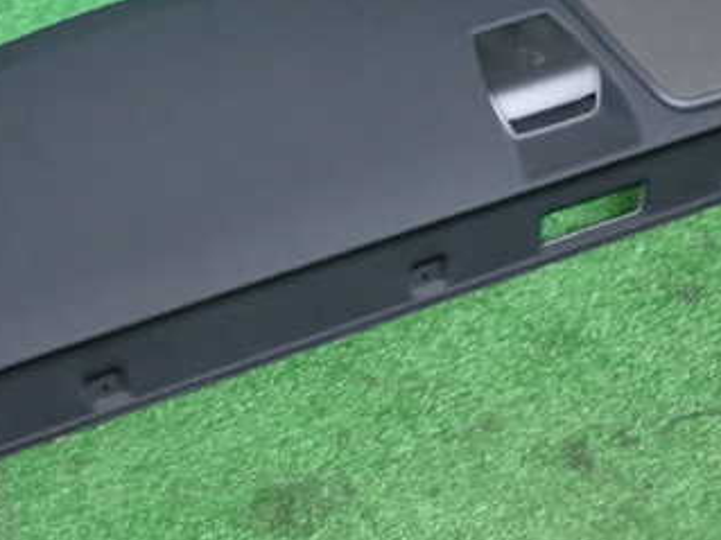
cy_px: 199
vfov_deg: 30.7
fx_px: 979
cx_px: 228
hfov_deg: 39.9
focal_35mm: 47
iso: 500
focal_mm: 4.5
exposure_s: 1/30
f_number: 2
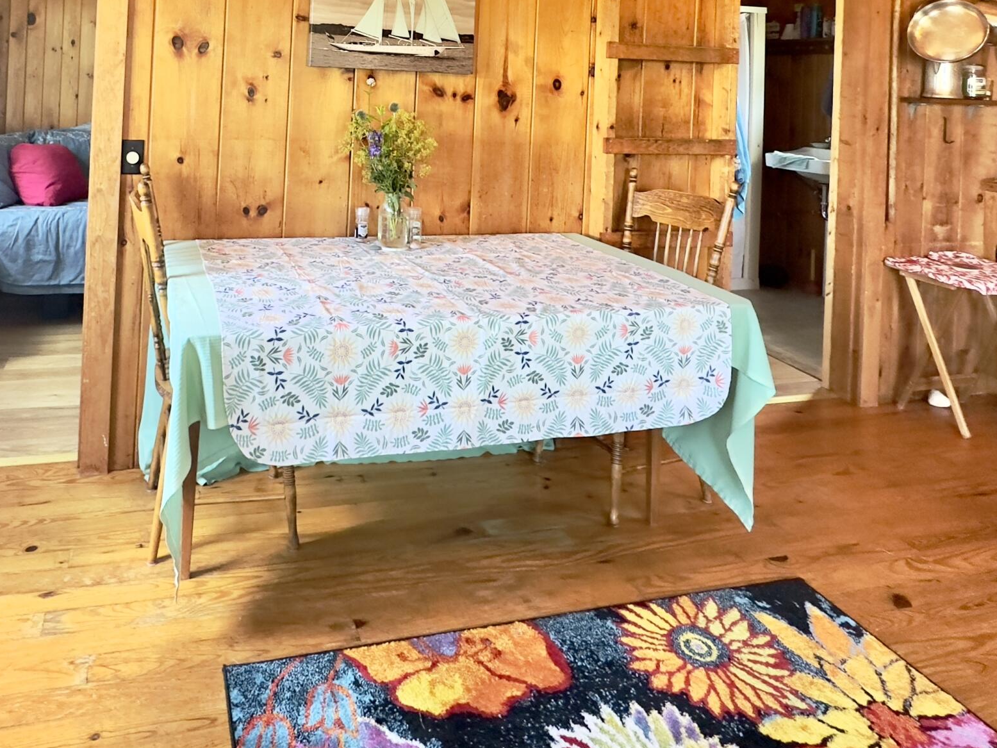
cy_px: 71
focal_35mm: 27
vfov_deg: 46.3
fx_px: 778
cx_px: 332
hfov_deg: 63.7
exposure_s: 1/60
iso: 200
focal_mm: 2.22
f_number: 2.2
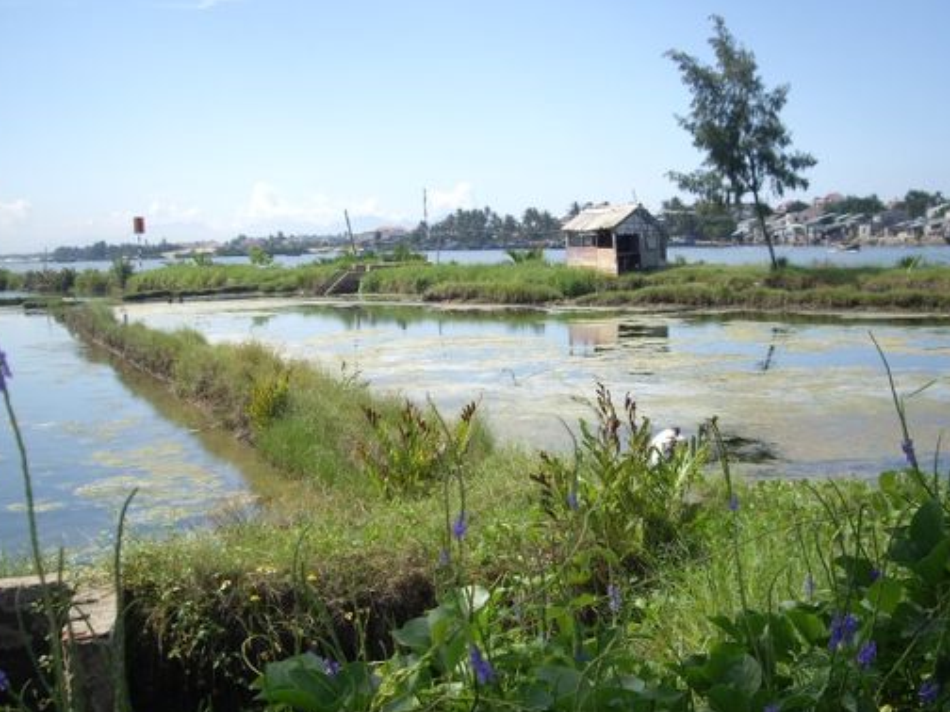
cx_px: 524
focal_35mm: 49
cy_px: 366
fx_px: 1345
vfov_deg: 29.7
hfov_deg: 38.9
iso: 64
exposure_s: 1/640
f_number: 2.8
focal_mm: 7.9
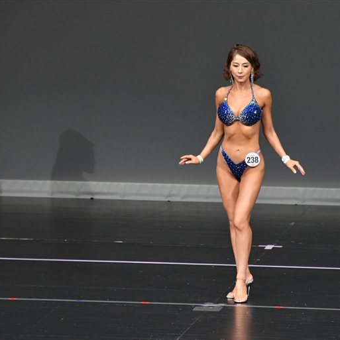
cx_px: 219
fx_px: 4278
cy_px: 170
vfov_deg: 4.6
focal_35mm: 385
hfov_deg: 4.6
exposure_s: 1/400
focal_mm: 200
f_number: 5.6
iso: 4000
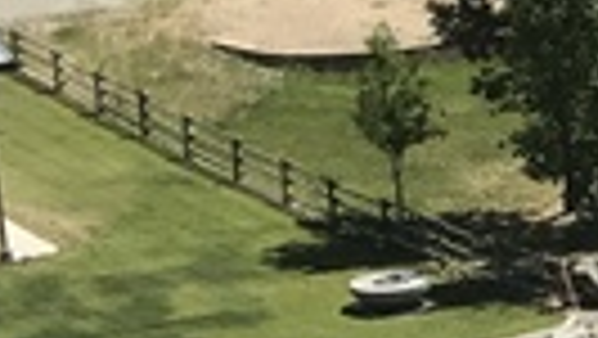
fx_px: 2904
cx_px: 1380
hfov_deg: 10.3
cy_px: 388
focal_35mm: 183
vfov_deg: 6.6
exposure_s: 1/2519
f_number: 1.8
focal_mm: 3.99
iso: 20
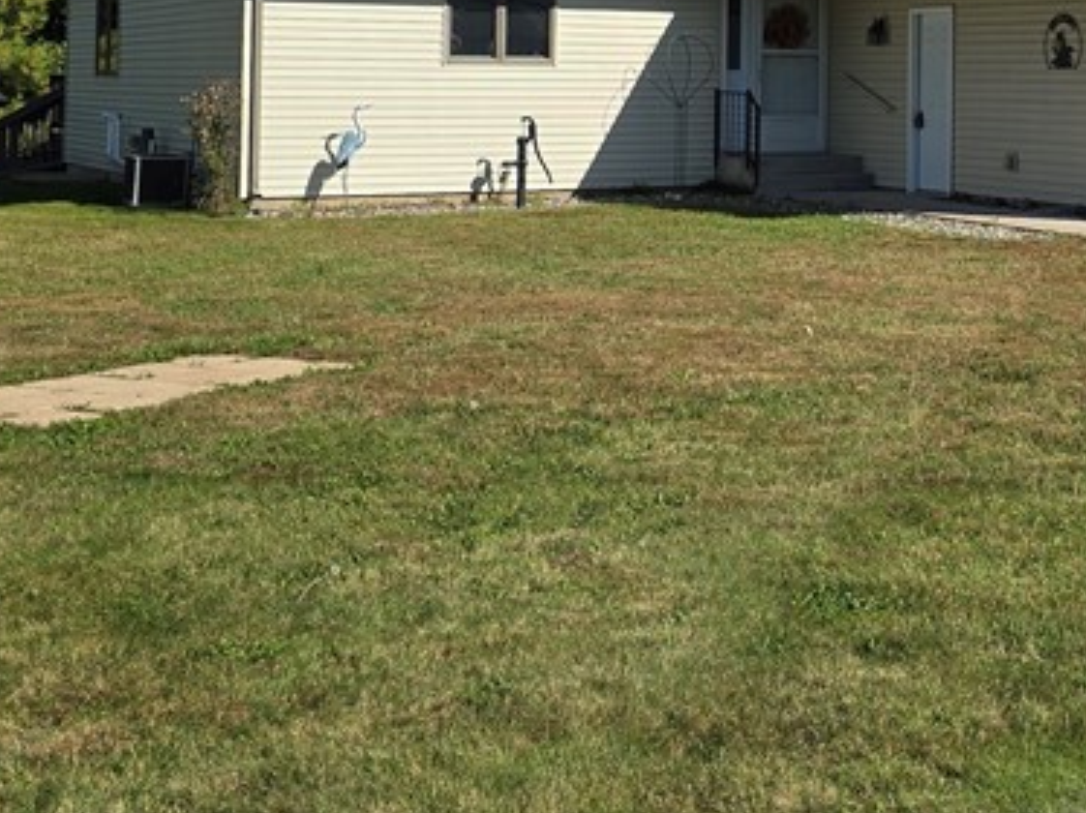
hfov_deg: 28.9
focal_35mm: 63
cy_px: 0
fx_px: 1975
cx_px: 1071
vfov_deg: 22.4
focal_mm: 6.3
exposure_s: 1/1024
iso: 12
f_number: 1.7
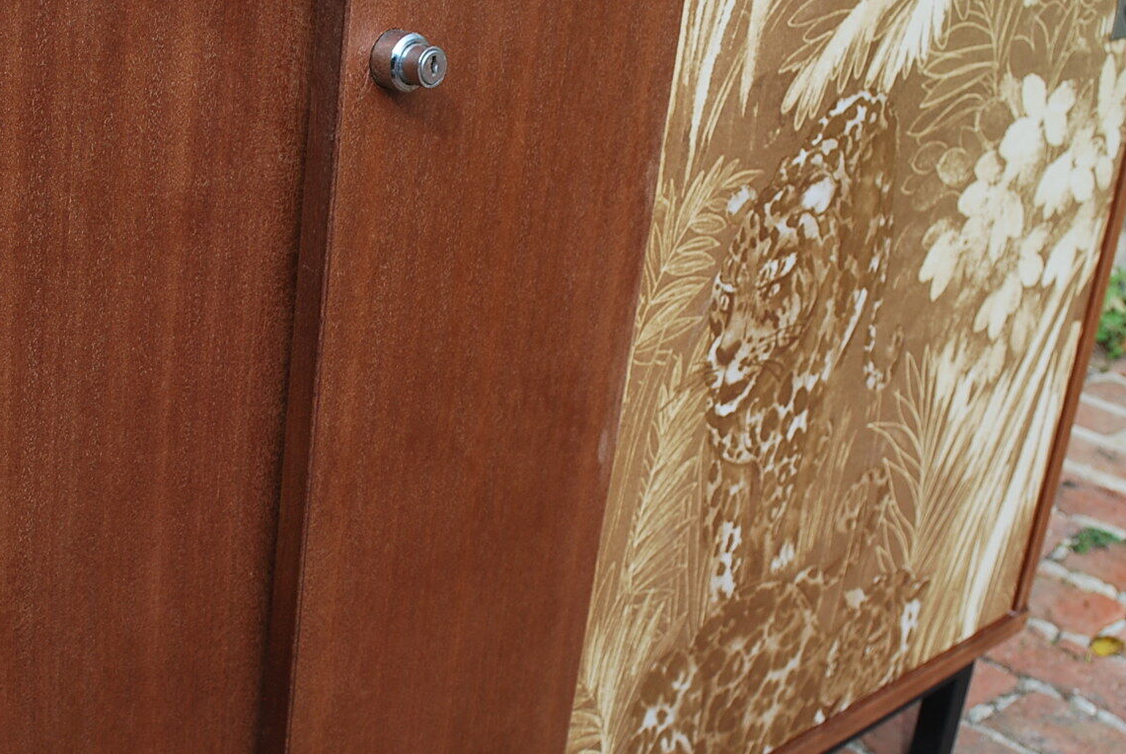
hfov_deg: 35.2
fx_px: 1754
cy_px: 394
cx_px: 364
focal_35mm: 56
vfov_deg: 24.3
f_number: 5.6
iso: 100
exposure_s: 1/125
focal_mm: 22
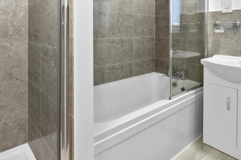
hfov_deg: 70.7
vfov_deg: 48.3
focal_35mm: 25
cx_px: 94
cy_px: 32
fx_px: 167
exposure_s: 1/1.25
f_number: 16
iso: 200
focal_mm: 14
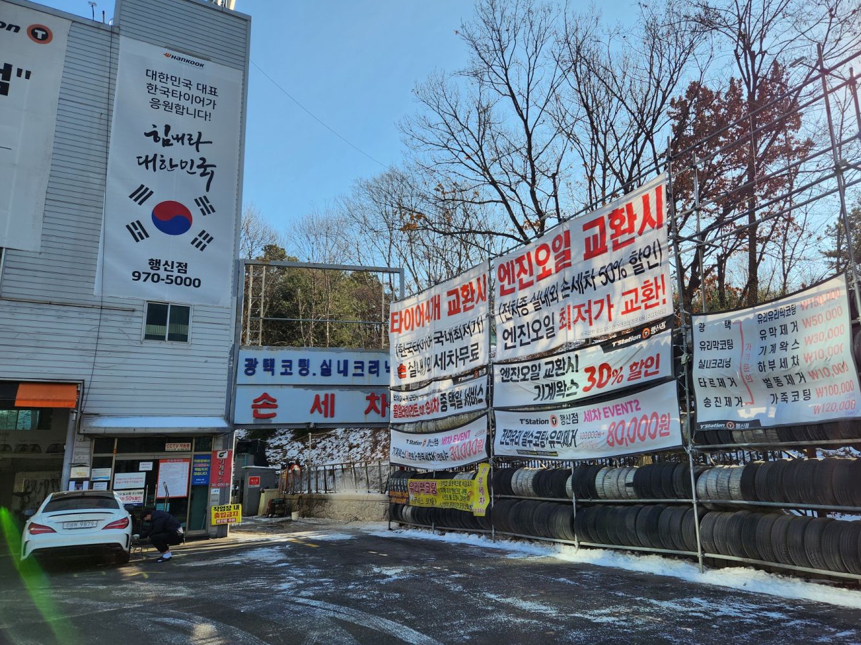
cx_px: 481
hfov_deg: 67.1
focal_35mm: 26
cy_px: 308
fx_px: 647
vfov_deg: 53.0
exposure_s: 1/1425
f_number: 1.8
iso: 20
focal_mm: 5.4
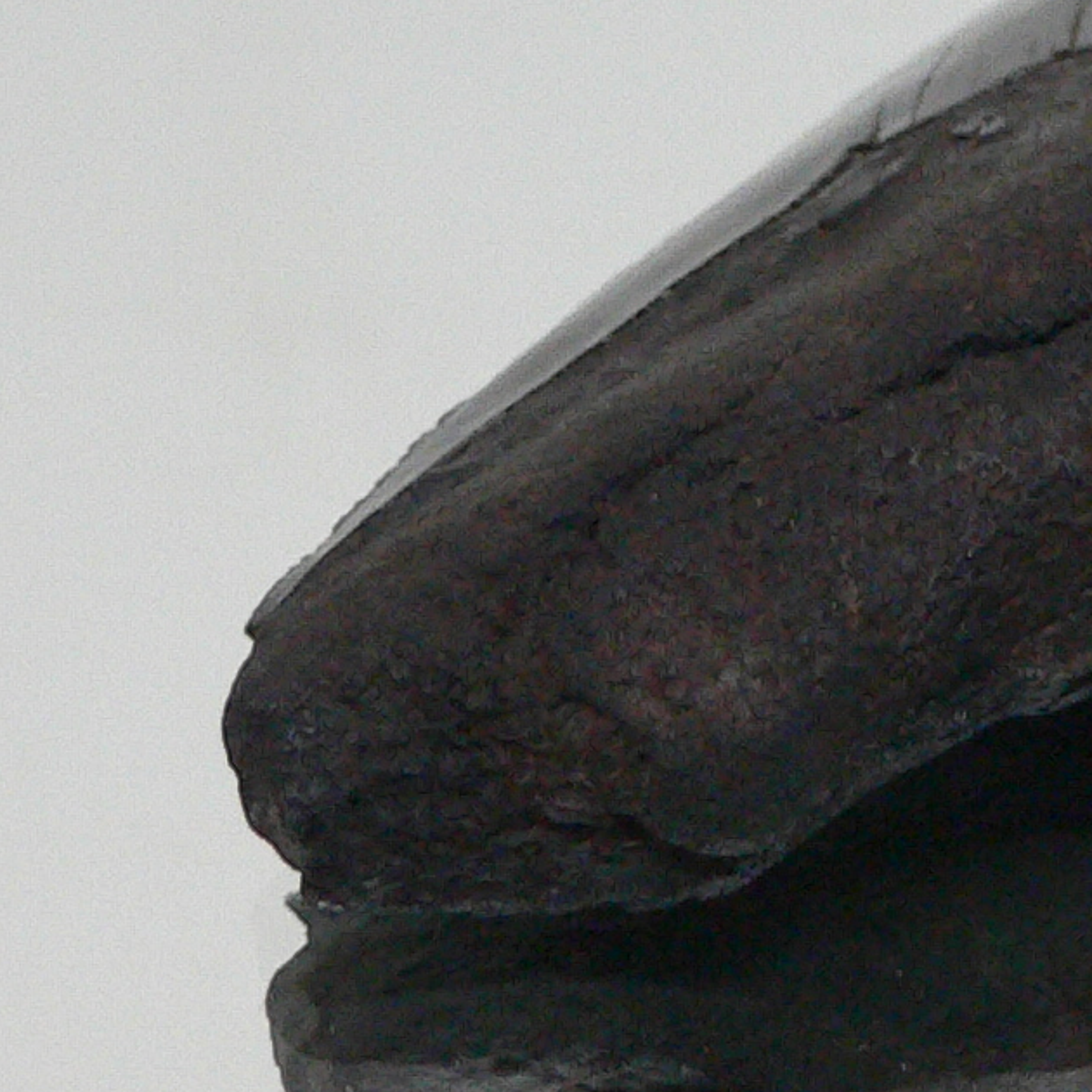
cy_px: 555
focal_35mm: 99
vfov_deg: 17.6
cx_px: 1134
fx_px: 3533
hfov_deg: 17.1
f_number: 2.8
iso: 200
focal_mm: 4.6
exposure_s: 1/40
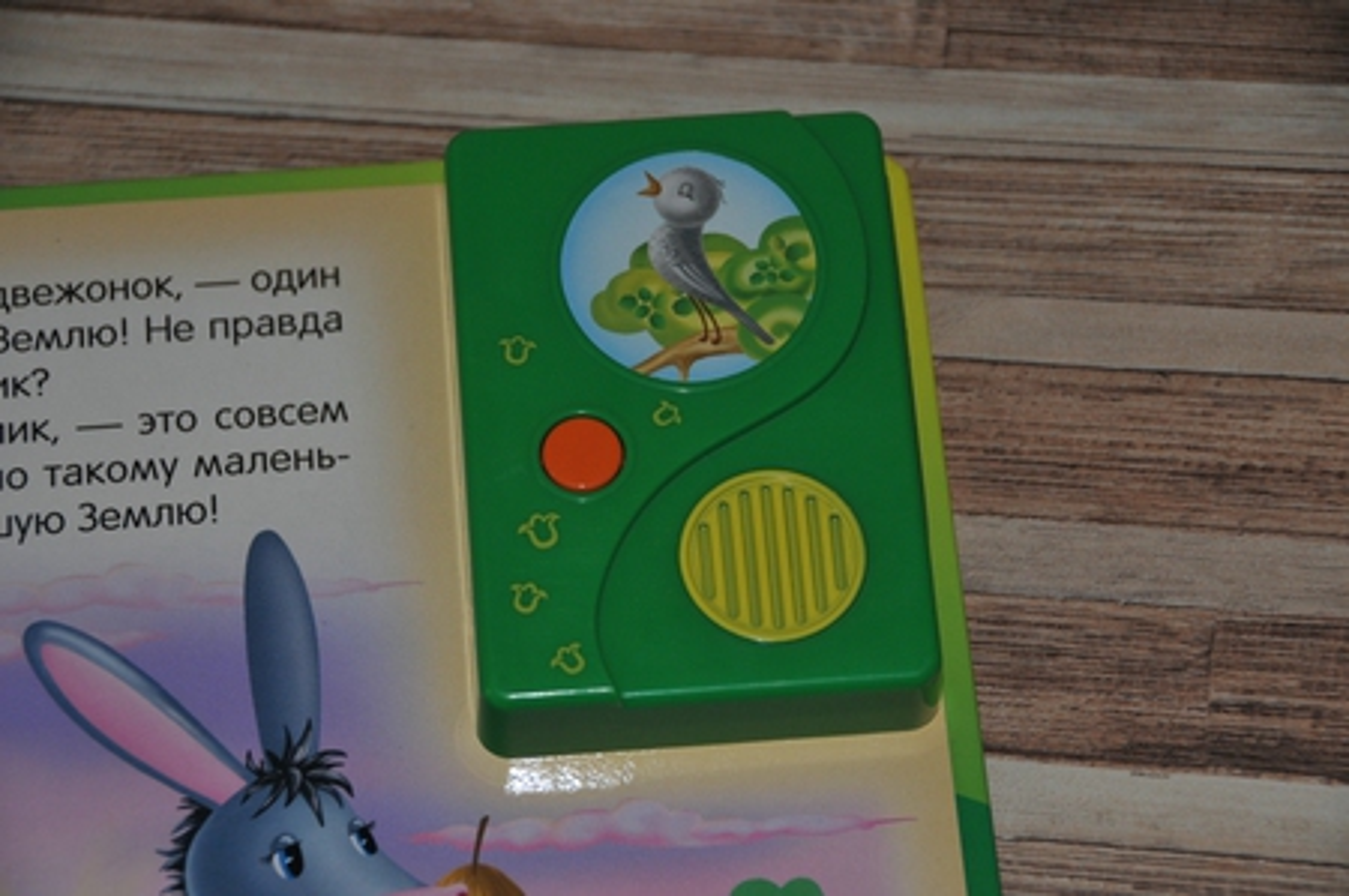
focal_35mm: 112
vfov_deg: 12.2
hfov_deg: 18.2
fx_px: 4211
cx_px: 674
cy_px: 448
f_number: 5
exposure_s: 1/60
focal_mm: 75
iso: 500
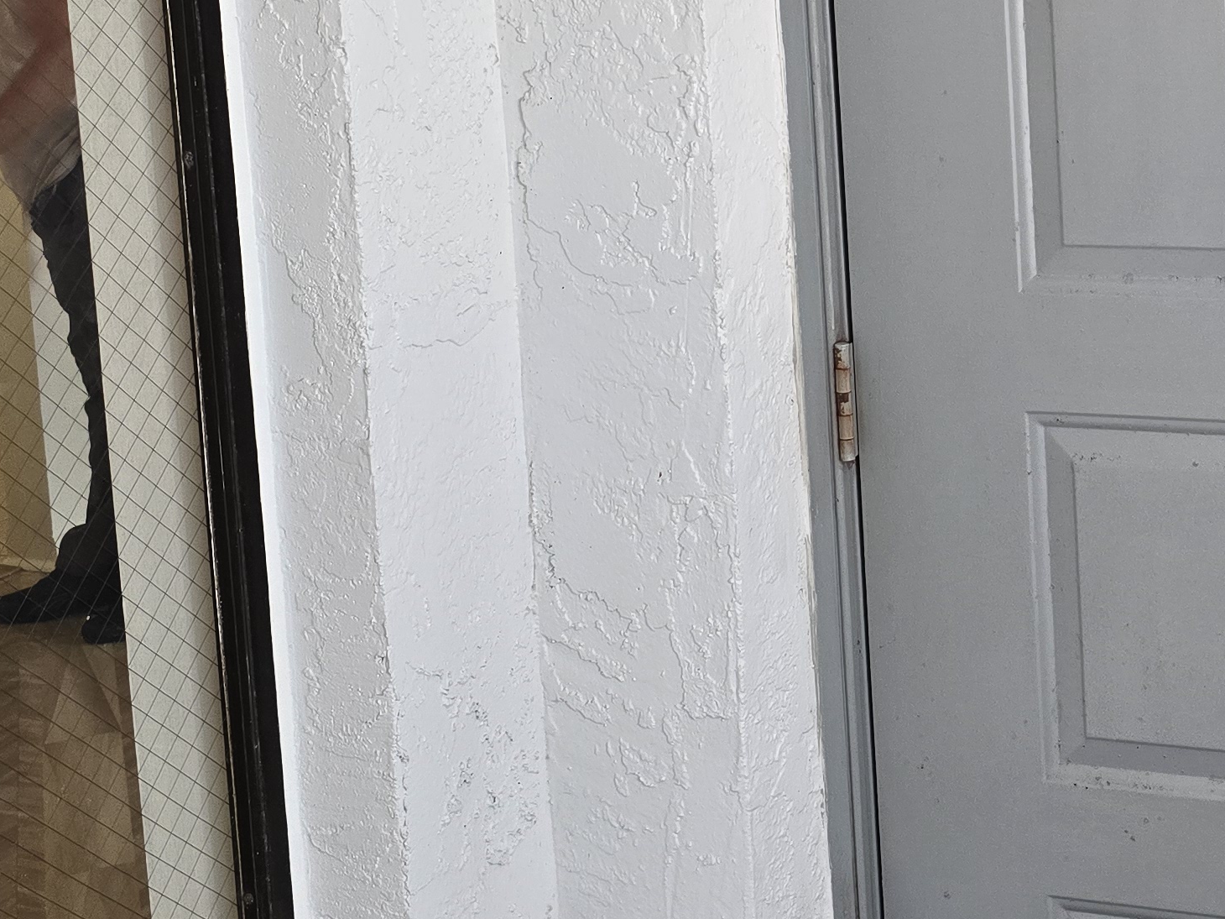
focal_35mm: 63
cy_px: 76
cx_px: 1083
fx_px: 2229
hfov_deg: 29.6
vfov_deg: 22.7
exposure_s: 1/180
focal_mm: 6.3
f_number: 1.7
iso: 160
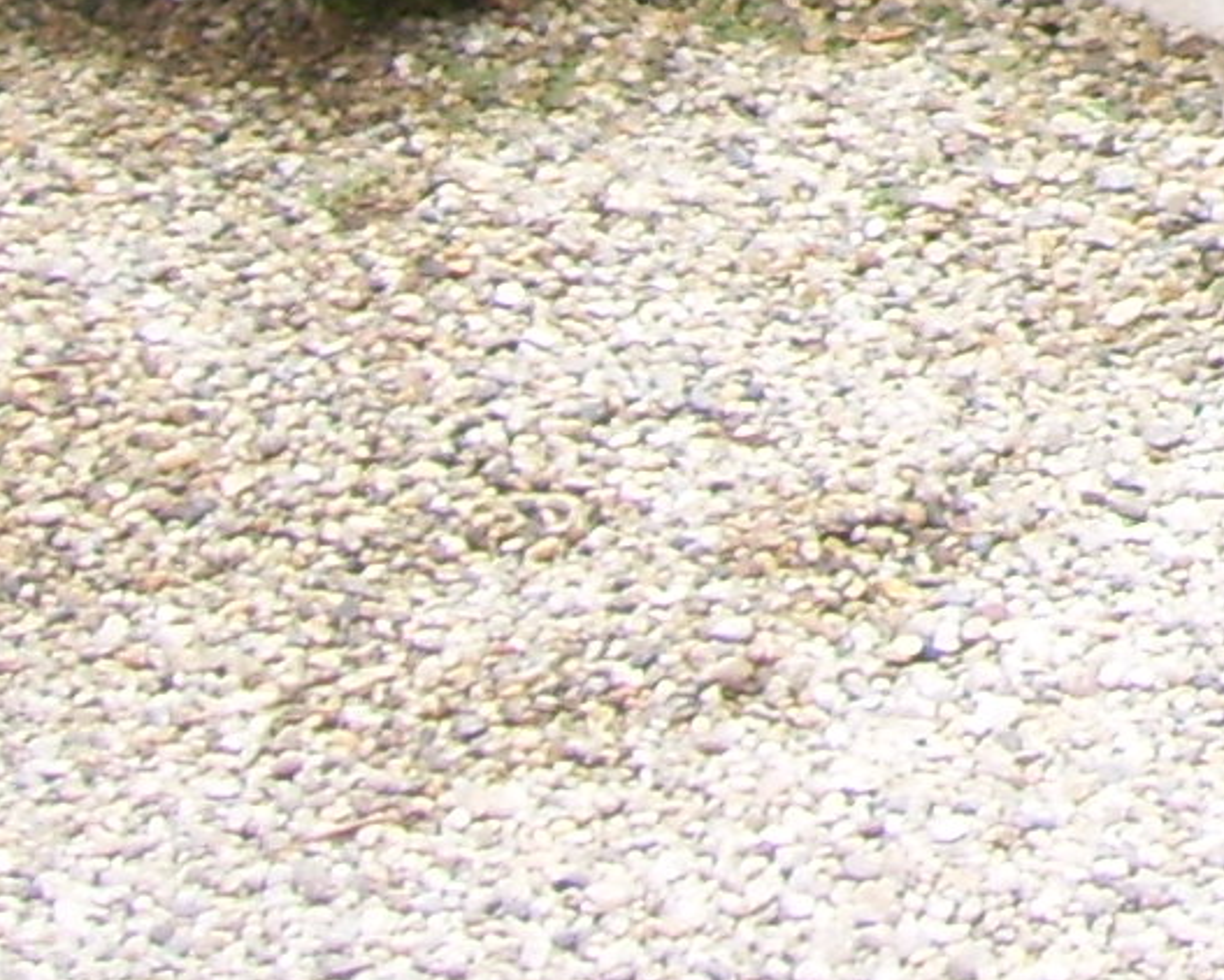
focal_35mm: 190
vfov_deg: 7.6
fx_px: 6885
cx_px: 2822
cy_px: -1442
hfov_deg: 9.2
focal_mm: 6
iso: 80
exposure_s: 1/320
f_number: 2.7
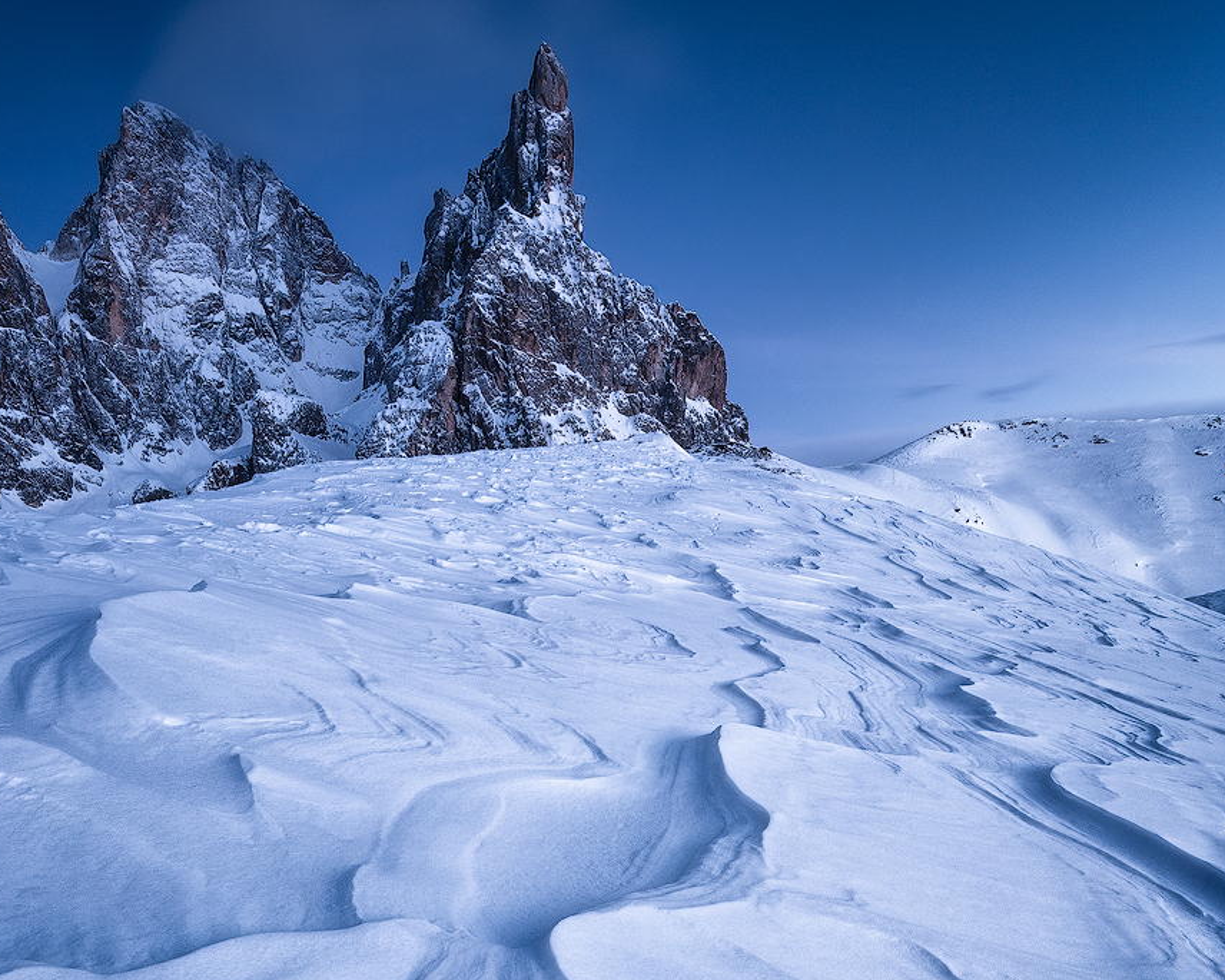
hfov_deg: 72.4
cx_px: 555
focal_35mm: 23
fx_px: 834
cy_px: 911
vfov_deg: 52.3
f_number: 13
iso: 100
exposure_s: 15
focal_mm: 14
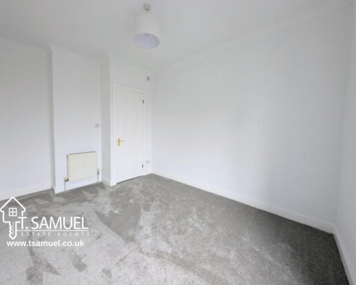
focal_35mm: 13
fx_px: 137
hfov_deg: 104.5
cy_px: 137
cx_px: 162
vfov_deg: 92.2
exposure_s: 1/15
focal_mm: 2.23
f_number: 1.95
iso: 91
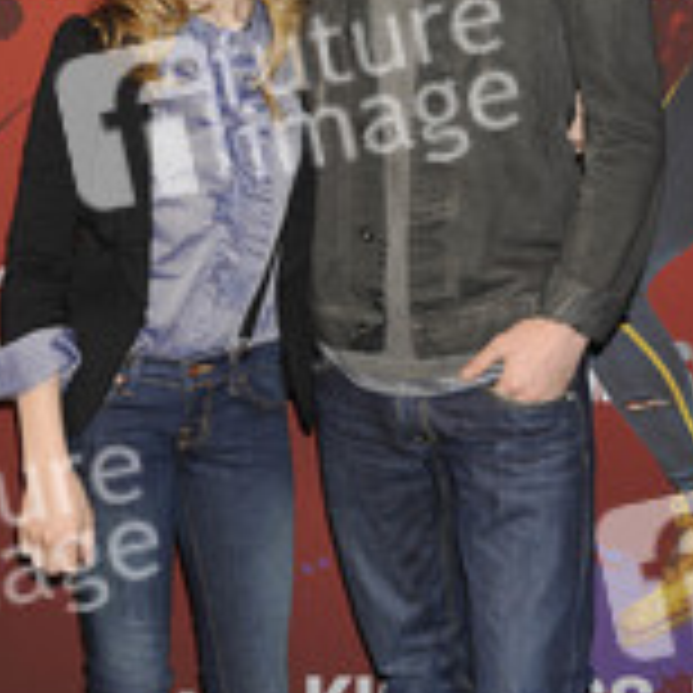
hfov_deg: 12.0
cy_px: 328
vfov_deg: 12.0
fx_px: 3307
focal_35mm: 146
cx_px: 418
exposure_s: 1/100
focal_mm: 66
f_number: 4.5
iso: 640
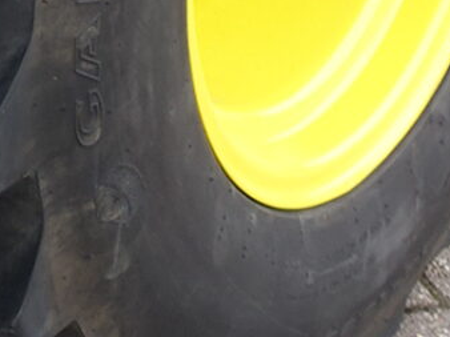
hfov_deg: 10.2
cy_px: -771
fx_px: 2273
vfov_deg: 7.2
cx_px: -513
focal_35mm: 175
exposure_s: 1/60
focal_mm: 8.8
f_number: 2.8
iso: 125
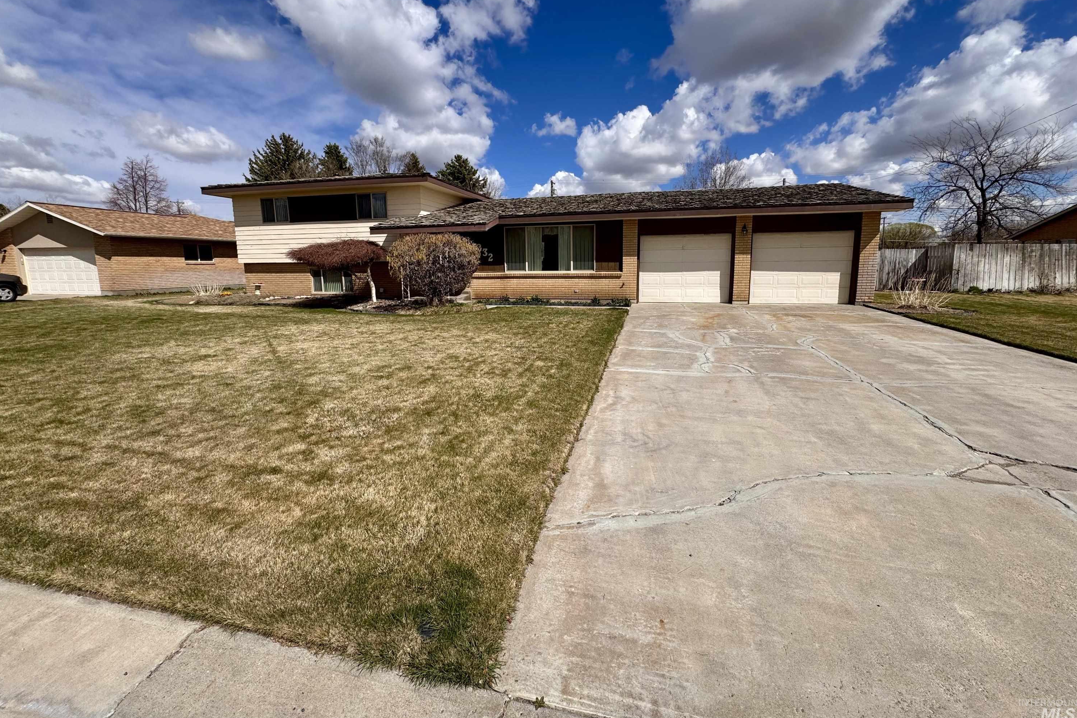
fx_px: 449
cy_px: 324
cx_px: 547
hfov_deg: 100.4
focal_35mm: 15
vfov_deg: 77.1
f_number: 2.2
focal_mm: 2.22
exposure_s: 1/3247
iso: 50
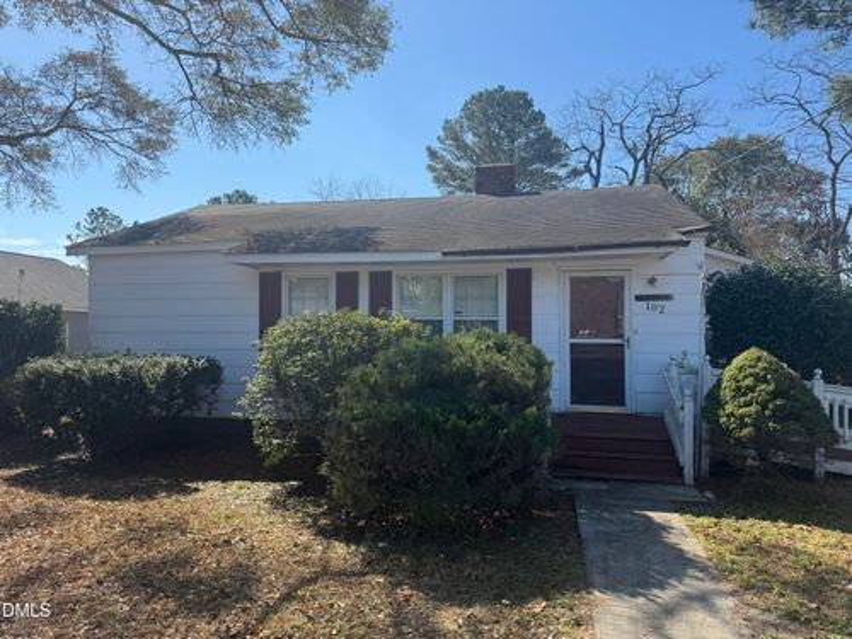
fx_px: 591
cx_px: 426
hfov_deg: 71.6
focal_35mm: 24
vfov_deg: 56.8
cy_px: 320
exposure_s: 1/2833
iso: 80
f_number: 1.78
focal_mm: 6.76
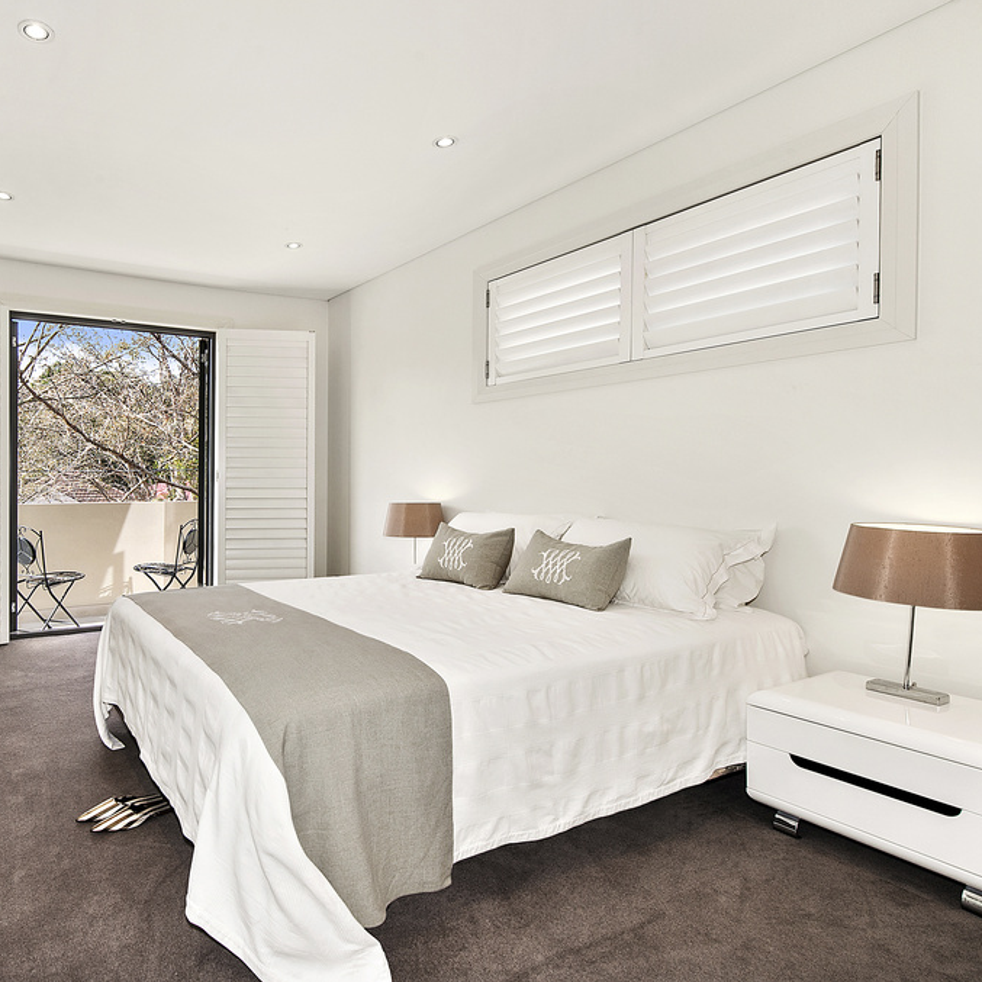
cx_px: 363
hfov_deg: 79.1
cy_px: 489
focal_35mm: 18
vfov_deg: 80.7
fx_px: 578
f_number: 11
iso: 200
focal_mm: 14
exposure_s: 1/30
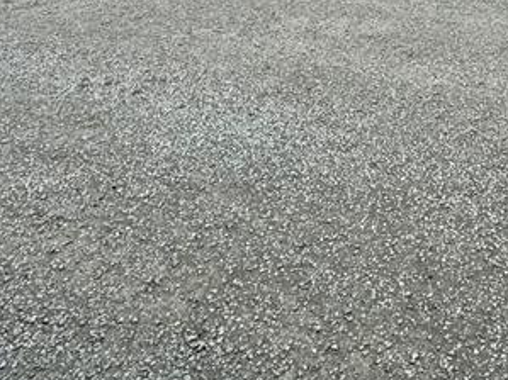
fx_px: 704
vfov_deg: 23.0
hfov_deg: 34.8
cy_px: -224
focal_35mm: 48
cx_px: 544
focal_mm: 2.22
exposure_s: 1/397
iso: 40
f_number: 2.2
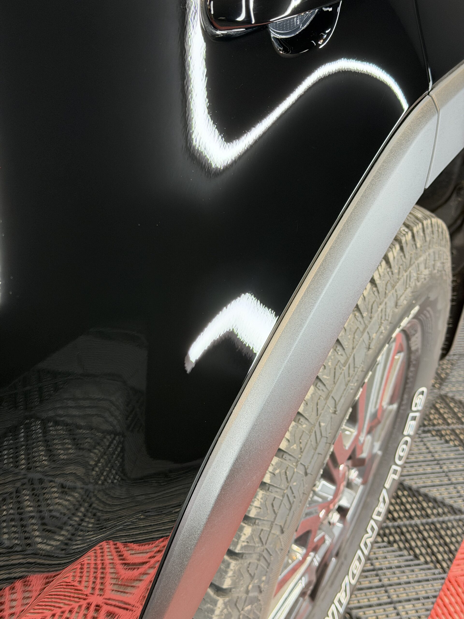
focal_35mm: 48
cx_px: 232
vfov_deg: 39.7
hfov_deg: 30.3
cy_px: 310
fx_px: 858
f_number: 1.78
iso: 320
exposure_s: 1/120
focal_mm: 6.76
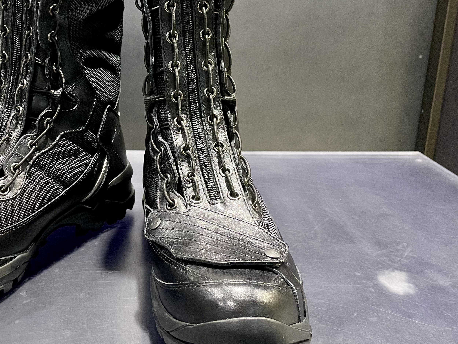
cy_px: 132
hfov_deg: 43.0
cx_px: 100
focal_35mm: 42
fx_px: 556
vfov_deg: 34.2
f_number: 1.6
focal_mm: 4.2
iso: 250
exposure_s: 1/50
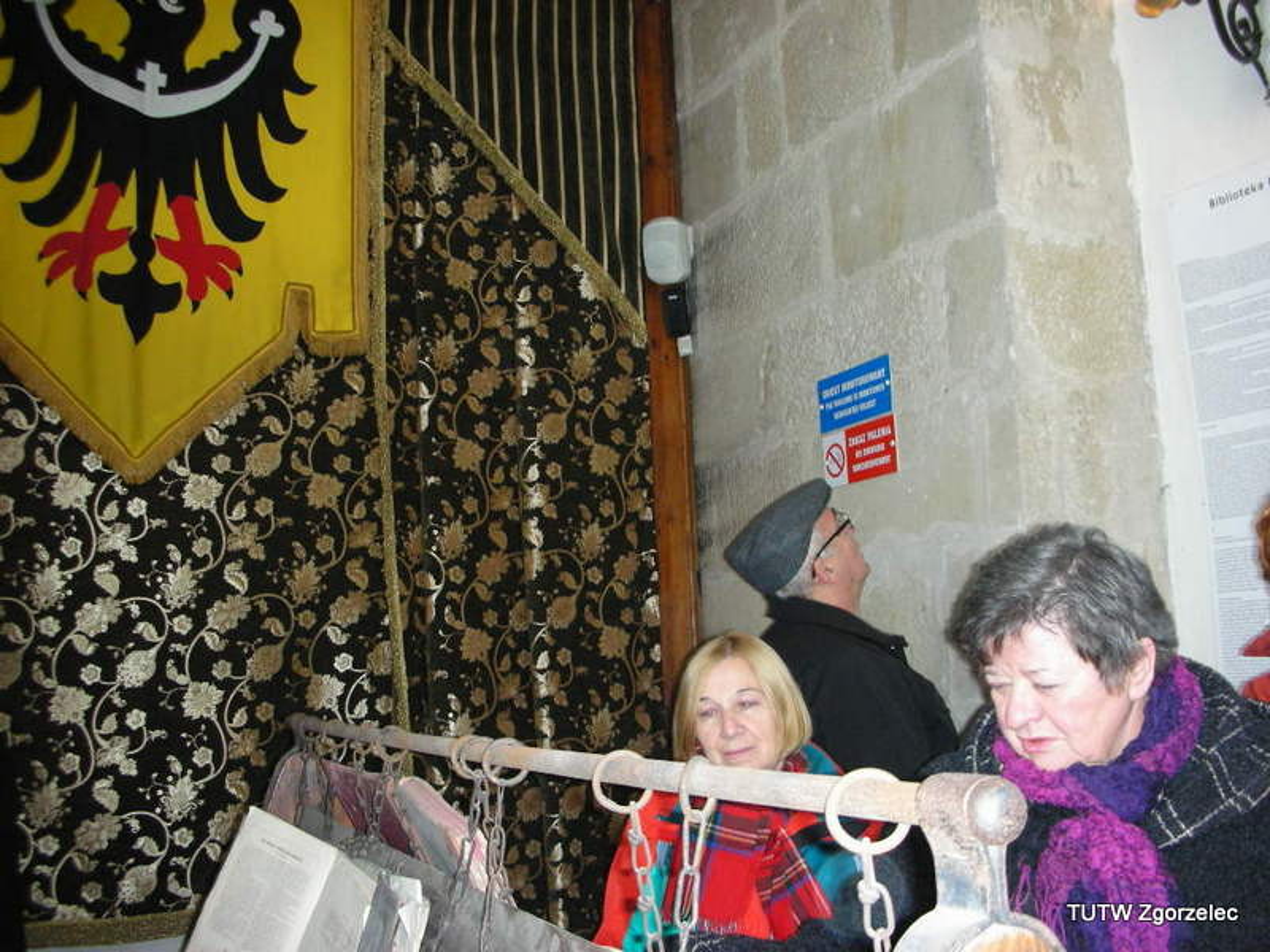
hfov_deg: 52.6
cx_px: 635
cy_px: 476
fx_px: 1284
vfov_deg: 40.7
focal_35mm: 35
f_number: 3
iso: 193
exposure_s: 1/60.1
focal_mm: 5.8
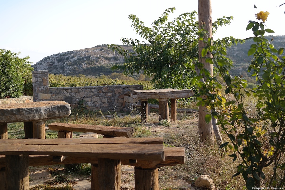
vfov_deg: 31.2
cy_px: 95
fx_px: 340
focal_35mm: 43
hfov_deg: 45.4
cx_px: 142
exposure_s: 1/160
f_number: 4.5
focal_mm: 28
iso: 100
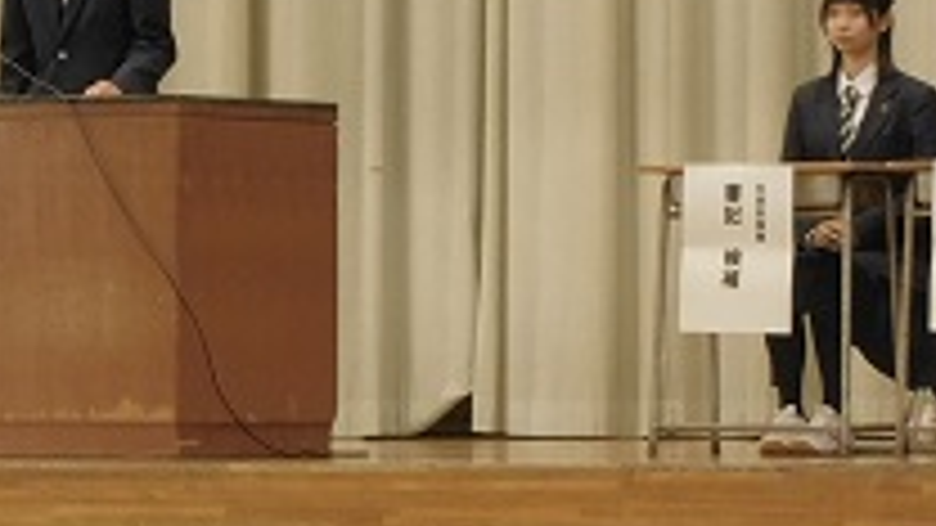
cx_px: 40
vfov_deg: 3.1
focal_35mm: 386
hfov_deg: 5.6
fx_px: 9580
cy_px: 292
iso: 400
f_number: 5
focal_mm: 20.6
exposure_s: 1/30
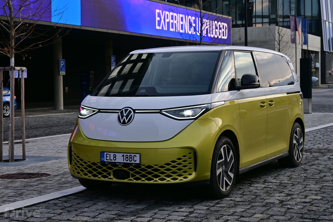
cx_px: 166
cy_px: 111
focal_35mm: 64
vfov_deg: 21.1
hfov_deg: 31.2
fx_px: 597
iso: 100
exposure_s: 1/200
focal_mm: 43
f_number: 7.1
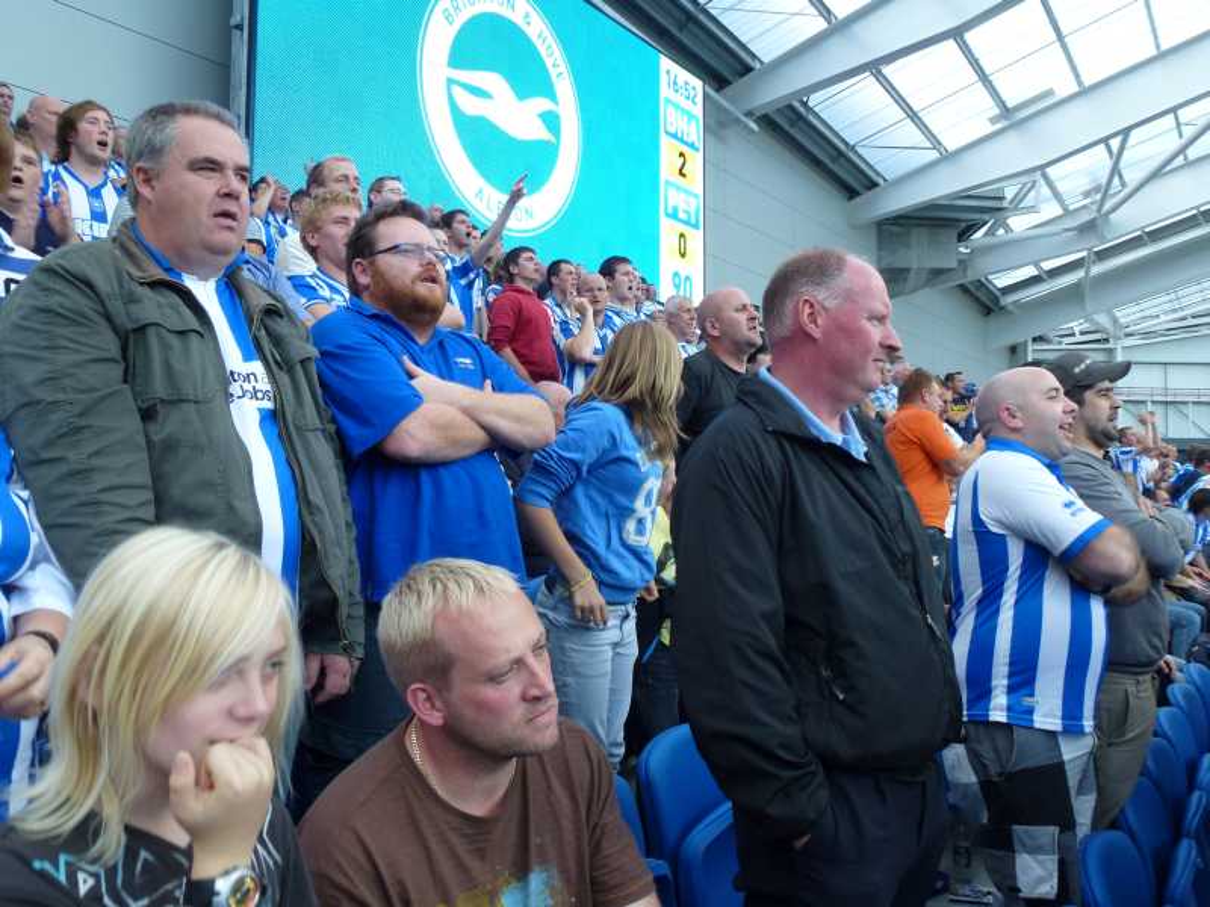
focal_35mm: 26
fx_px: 909
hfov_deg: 67.3
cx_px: 605
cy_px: 454
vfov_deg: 53.1
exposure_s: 1/80
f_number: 3.4
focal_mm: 4.7
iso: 100
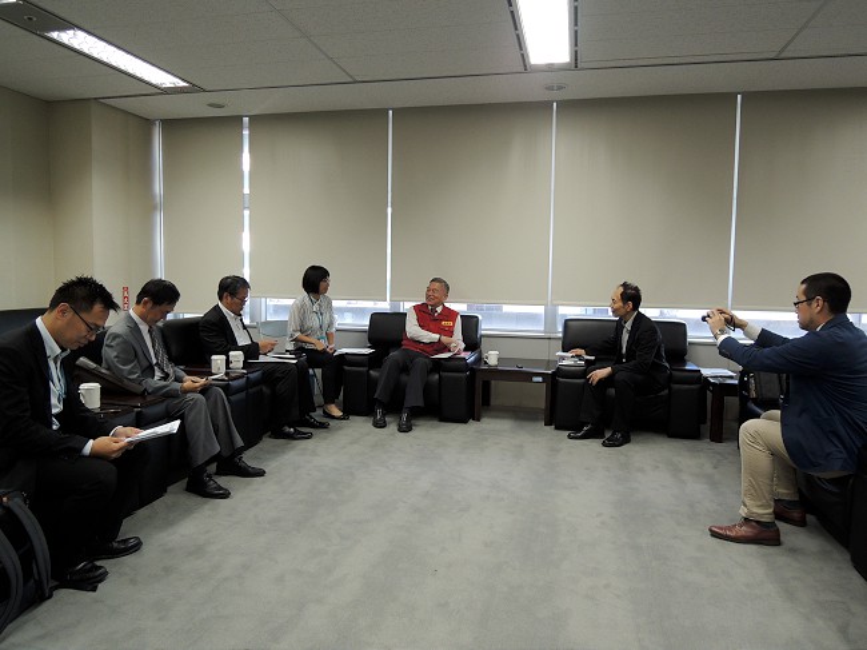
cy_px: 325
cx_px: 434
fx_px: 601
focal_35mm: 24
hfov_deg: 71.6
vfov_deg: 56.8
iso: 180
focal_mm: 4.3
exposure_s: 1/30
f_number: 2.8
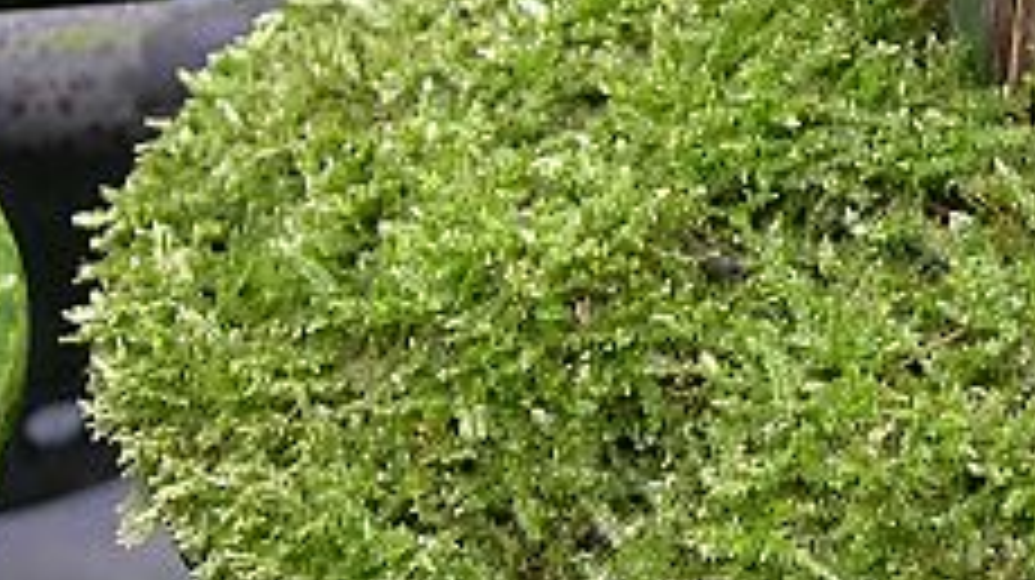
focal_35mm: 99
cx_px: 963
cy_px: 193
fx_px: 2715
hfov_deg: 21.0
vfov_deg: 12.2
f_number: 2.8
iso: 50
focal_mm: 7.8
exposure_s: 1/11.4
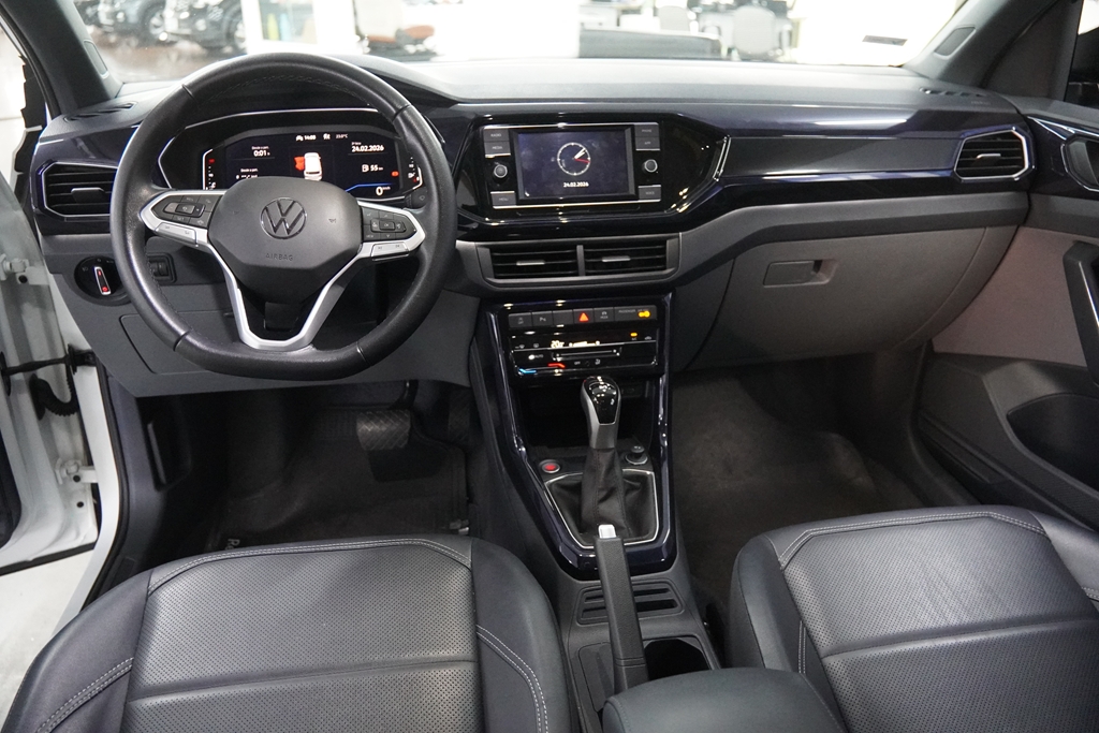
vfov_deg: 50.4
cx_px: 550
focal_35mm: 26
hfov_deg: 70.4
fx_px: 779
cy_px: 366
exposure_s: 1/80
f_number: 2.8
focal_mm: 17
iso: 6400
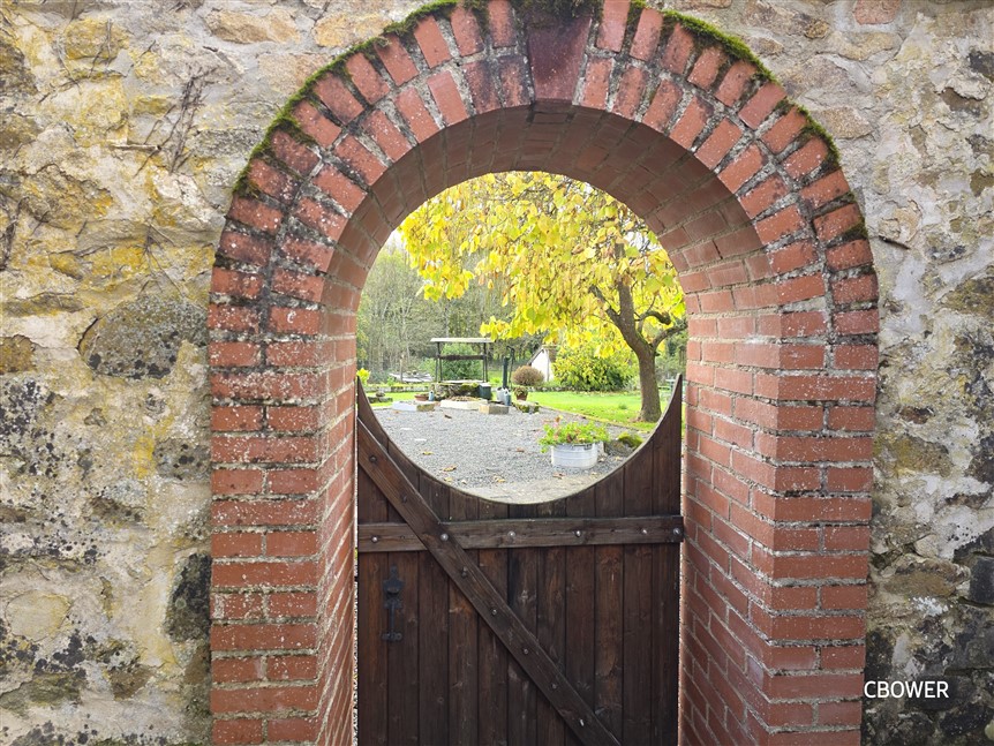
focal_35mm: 23
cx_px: 497
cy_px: 373
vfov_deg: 58.9
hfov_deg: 73.9
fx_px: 661
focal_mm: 6.3
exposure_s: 1/180
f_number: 1.7
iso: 64
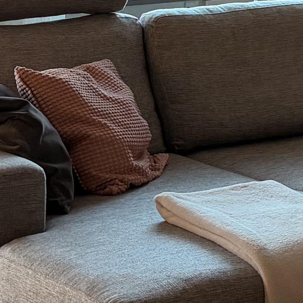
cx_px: 452
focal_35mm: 158
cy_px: -9
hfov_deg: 10.7
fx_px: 1565
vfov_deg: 10.9
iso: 200
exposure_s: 1/100
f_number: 1.78
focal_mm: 6.76
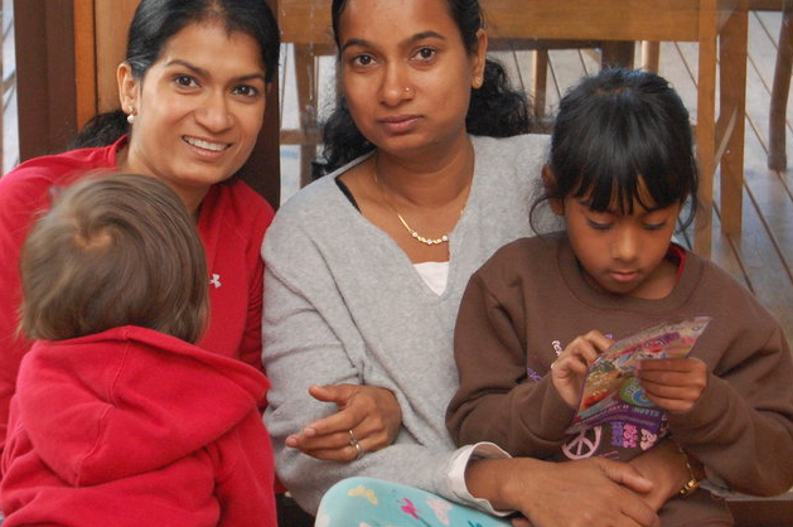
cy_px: 101
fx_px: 2795
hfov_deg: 16.1
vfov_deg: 10.7
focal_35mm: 127
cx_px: 296
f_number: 5.6
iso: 1250
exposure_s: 1/60
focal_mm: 52
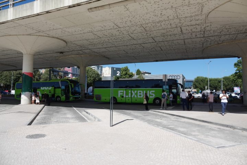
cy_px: 82
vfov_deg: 53.1
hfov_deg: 73.7
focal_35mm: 24
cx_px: 124
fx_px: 165
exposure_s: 1/1000
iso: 100
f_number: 4
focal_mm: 8.8
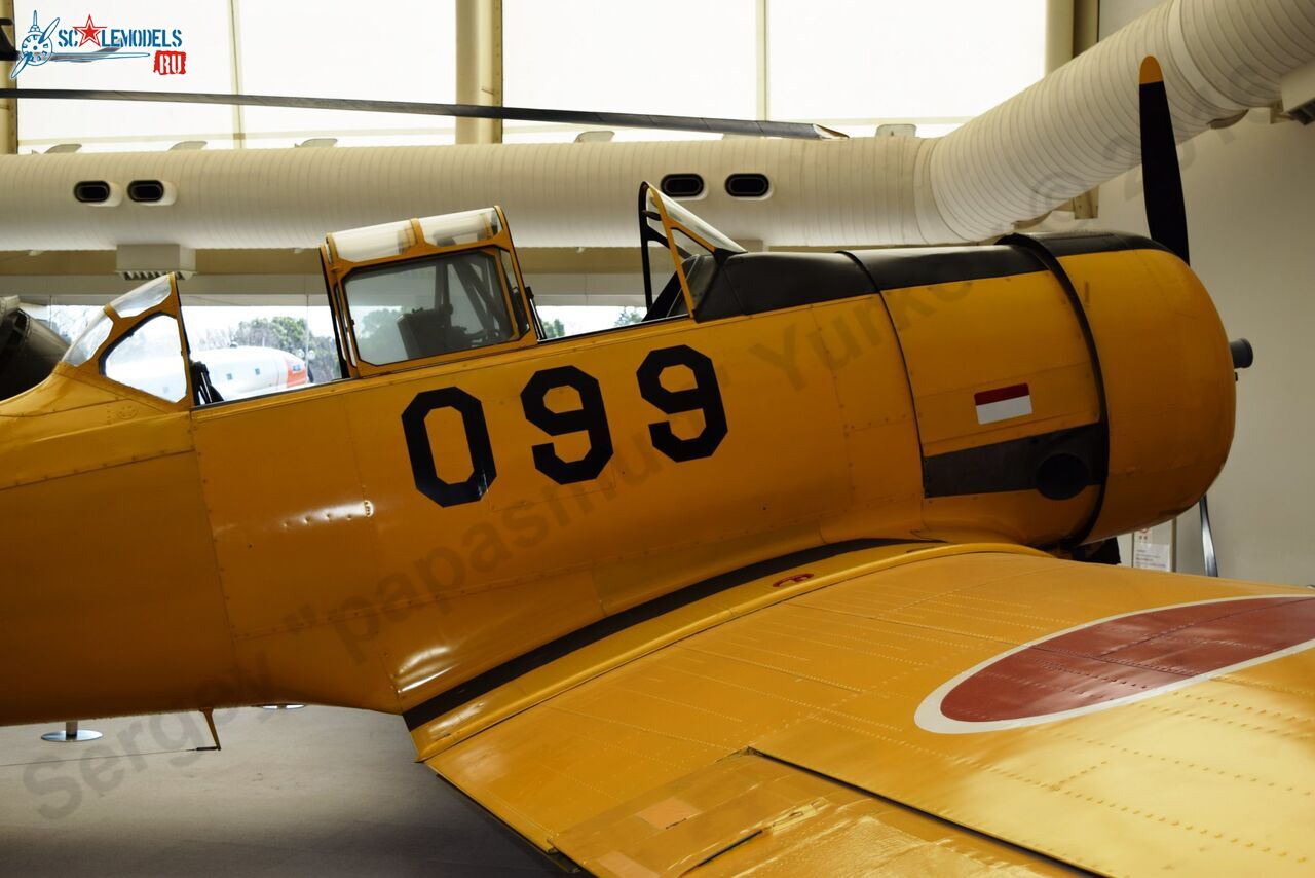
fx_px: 1699
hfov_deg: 42.3
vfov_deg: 29.0
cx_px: 658
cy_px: 439
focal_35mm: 46
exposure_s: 1/160
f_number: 6.3
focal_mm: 31
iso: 100
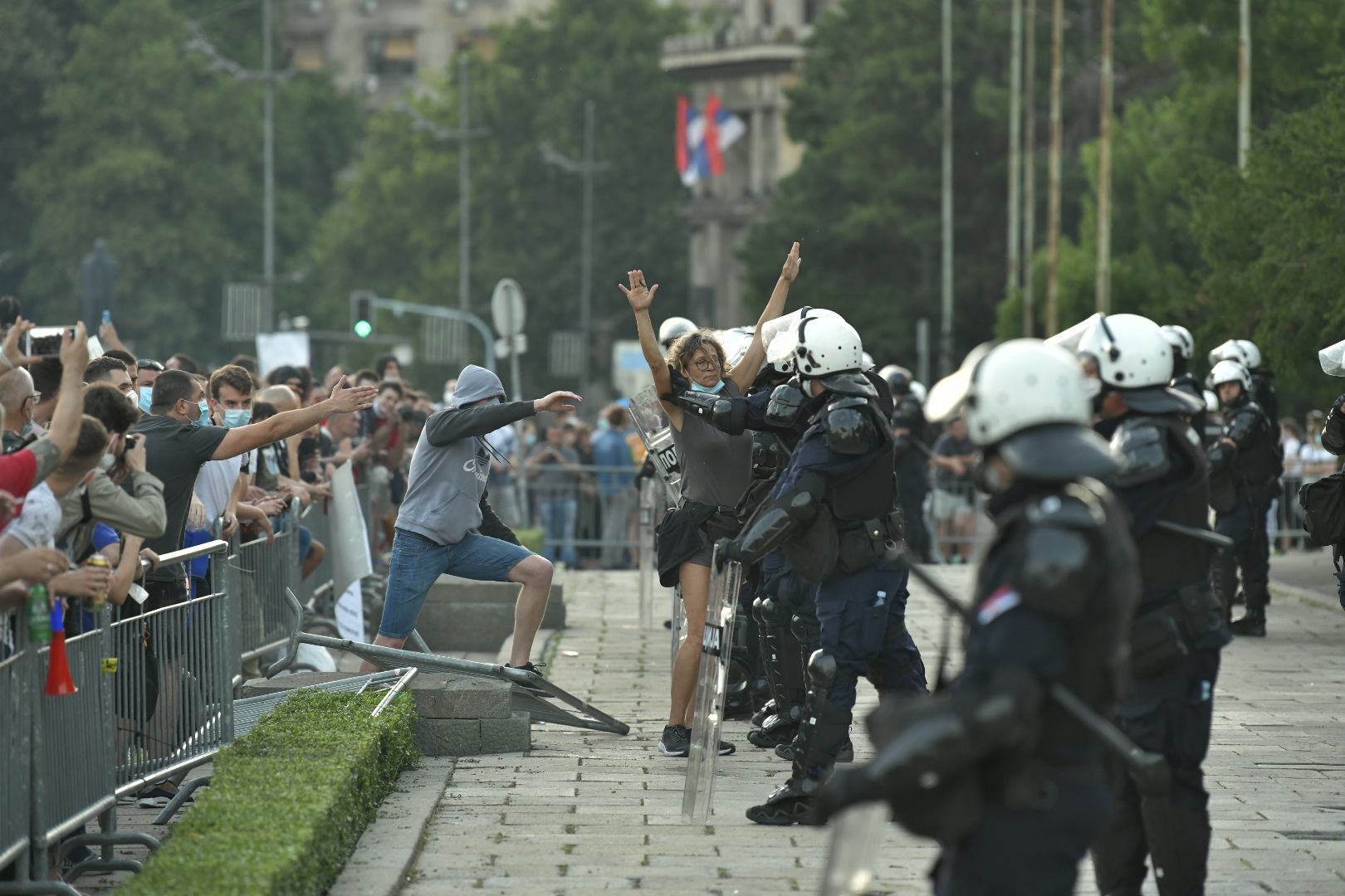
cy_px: 448
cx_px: 672
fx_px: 7472
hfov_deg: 10.3
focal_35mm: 200
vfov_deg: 6.9
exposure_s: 1/320
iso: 2000
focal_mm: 200
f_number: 4
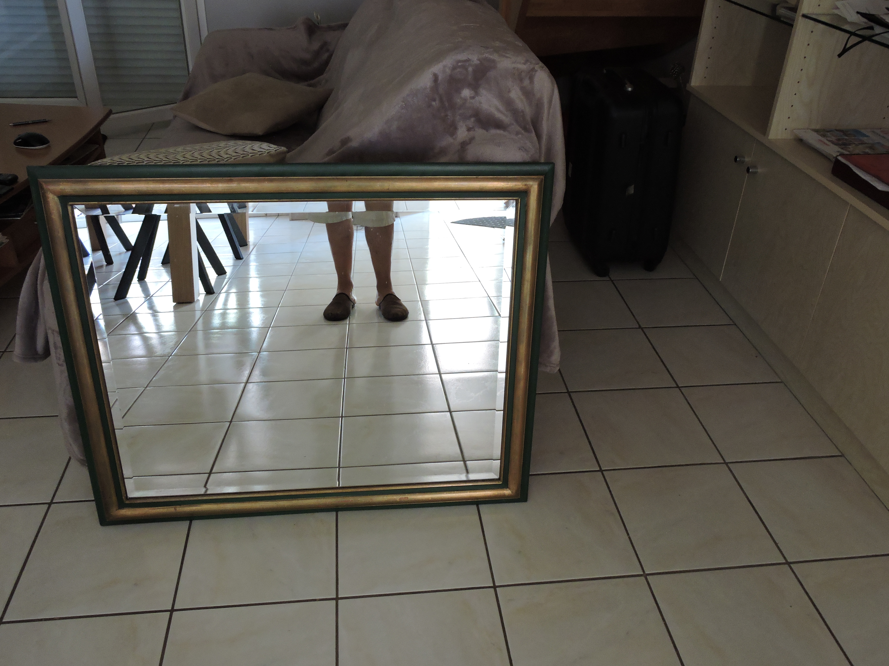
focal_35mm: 30
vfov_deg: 46.8
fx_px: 770
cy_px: 333
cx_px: 444
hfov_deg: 60.0
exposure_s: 1/8
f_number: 3.5
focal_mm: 5.4
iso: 400
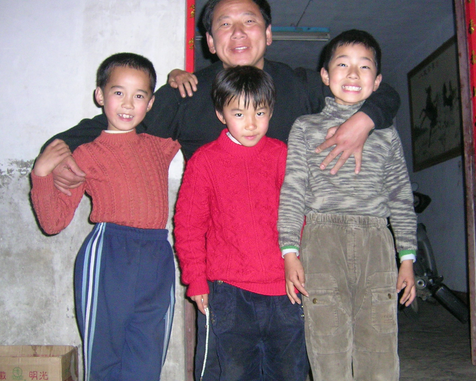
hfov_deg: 42.7
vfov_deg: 34.9
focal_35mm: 43
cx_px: 280
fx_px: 606
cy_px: 205
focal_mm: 5.4
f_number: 2.8
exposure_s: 1/60.1
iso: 200
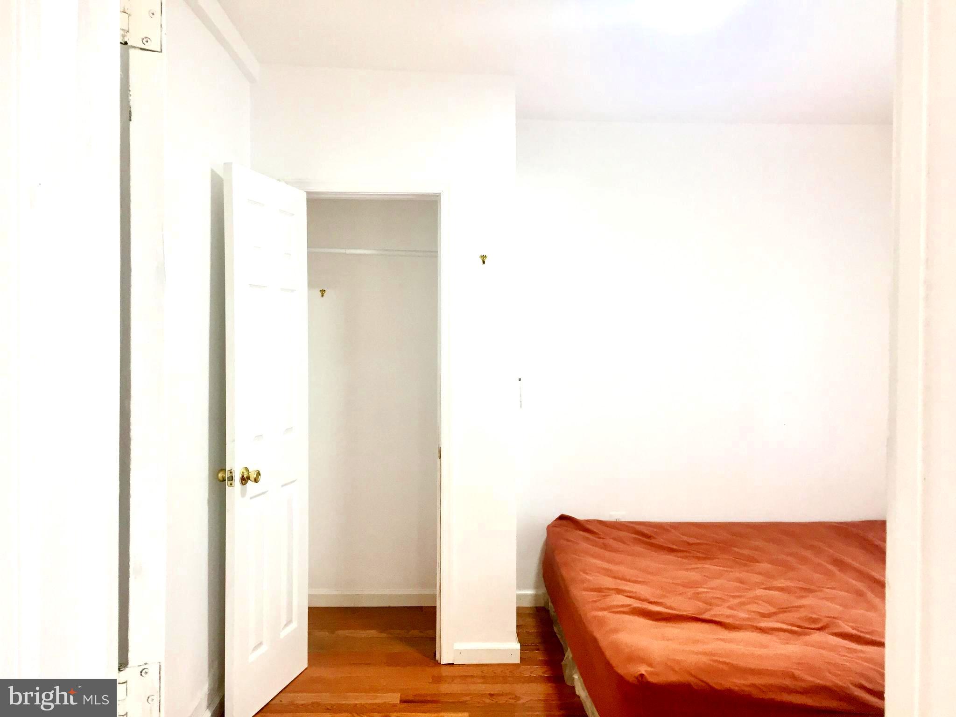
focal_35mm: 29
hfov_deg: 61.7
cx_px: 478
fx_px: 801
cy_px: 358
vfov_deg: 48.2
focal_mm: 4.15
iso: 80
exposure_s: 1/30
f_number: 2.2
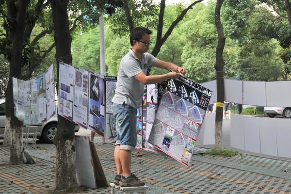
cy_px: 97
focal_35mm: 63
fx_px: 509
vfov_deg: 21.6
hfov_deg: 31.9
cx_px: 146
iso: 400
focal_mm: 42
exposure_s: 1/320
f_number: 6.3
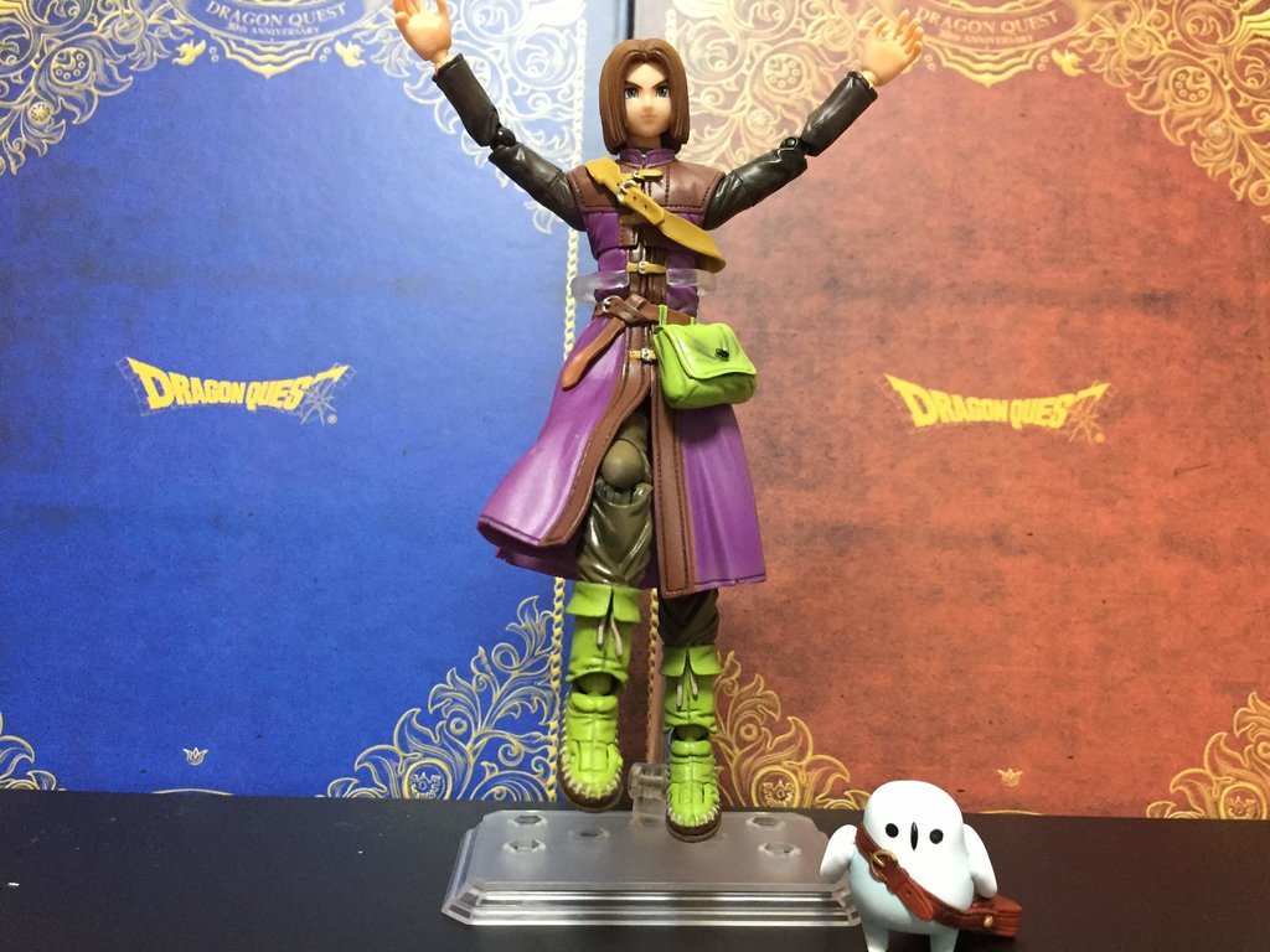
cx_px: 635
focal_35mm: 29
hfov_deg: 61.7
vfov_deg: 48.2
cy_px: 476
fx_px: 1064
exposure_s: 1/24
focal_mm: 4.15
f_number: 2.2
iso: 250
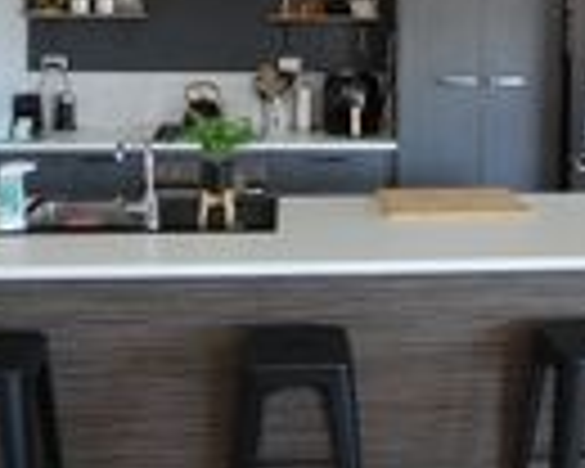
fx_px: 883
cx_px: 378
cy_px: 25
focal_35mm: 51
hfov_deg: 36.4
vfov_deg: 28.3
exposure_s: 1/40
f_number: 4
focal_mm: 10
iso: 400
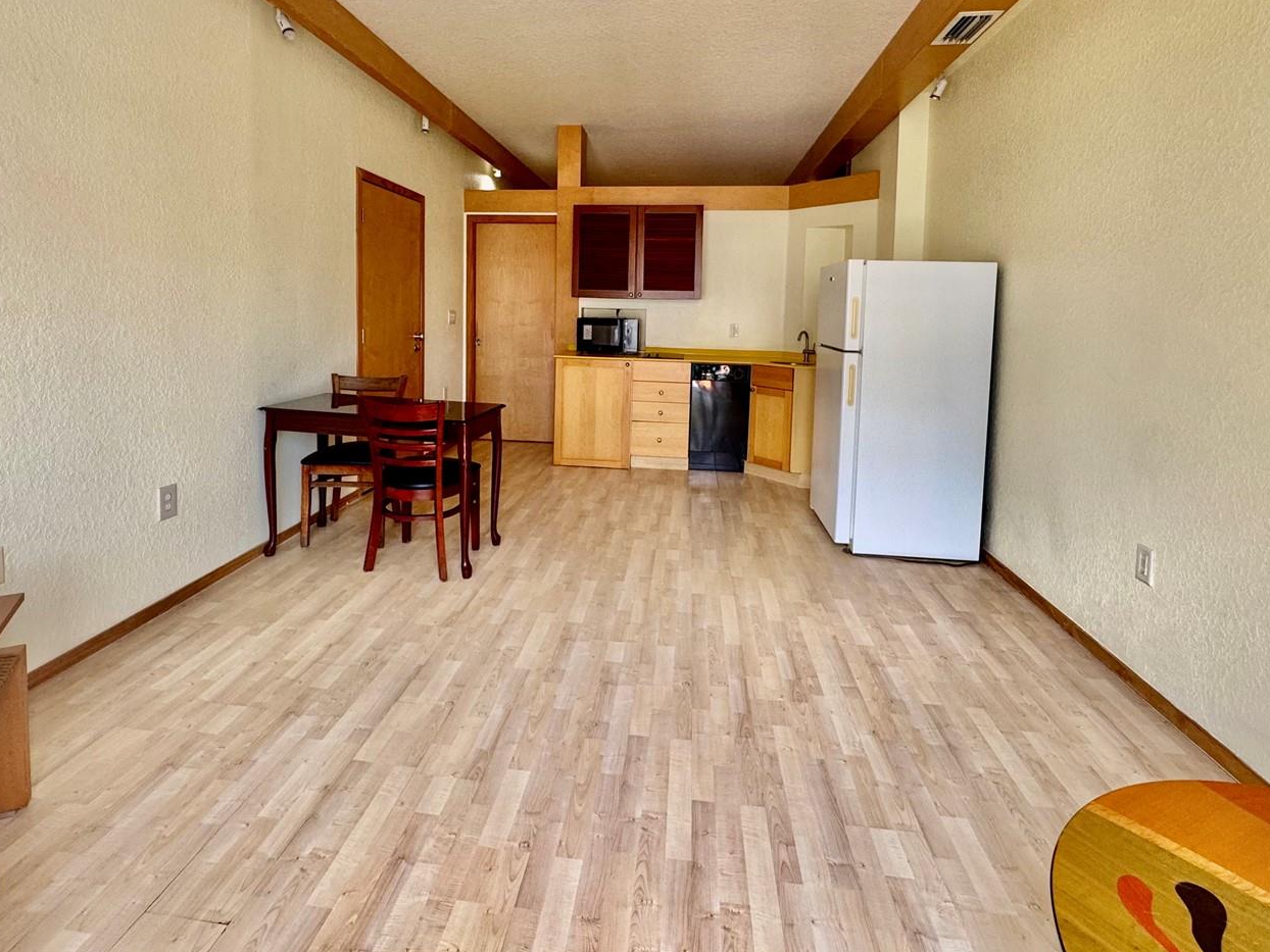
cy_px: 347
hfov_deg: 87.7
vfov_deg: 70.2
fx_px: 660
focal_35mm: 18
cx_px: 610
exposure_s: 1/99
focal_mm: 2.22
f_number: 2.2
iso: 160
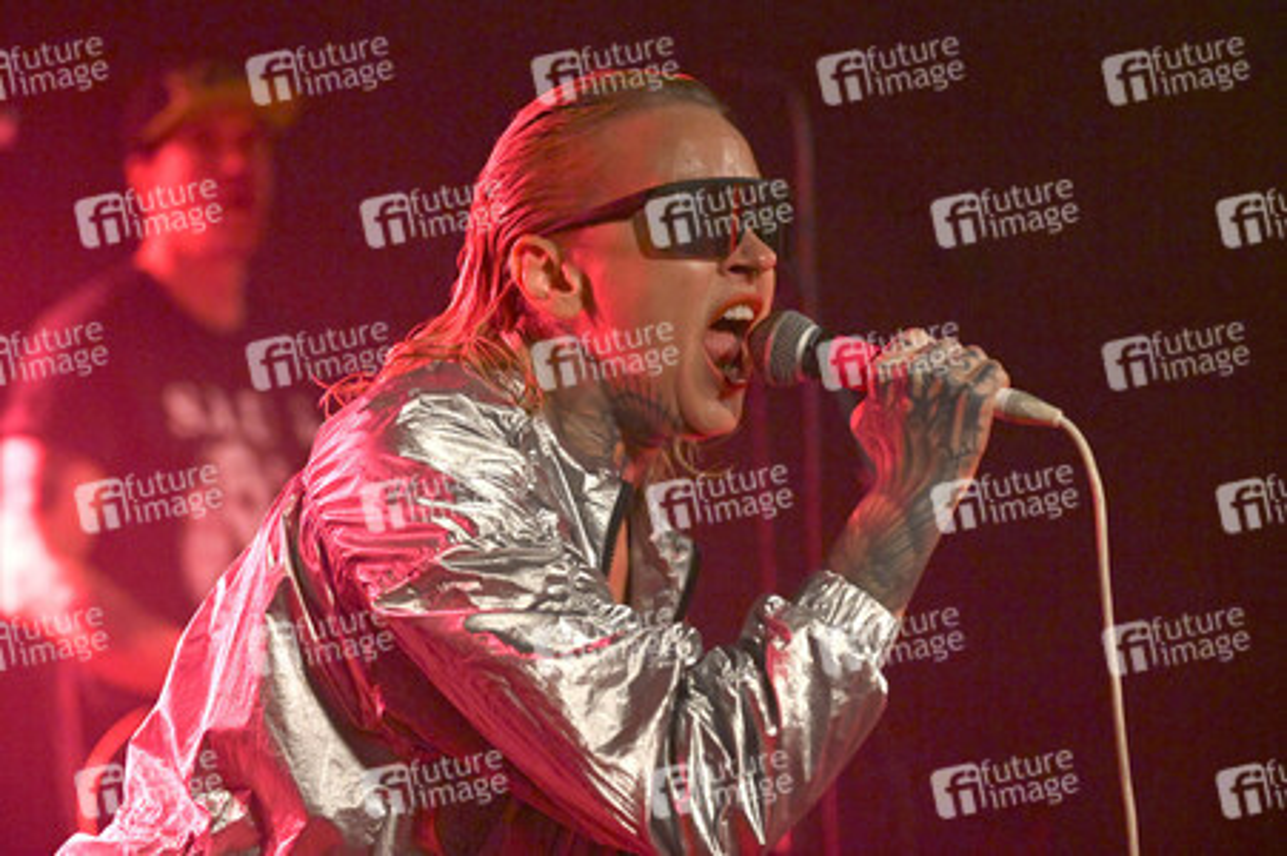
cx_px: 644
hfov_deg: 24.8
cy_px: 428
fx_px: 2929
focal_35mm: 82
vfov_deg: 16.6
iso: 6400
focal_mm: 82
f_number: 2.8
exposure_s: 1/400
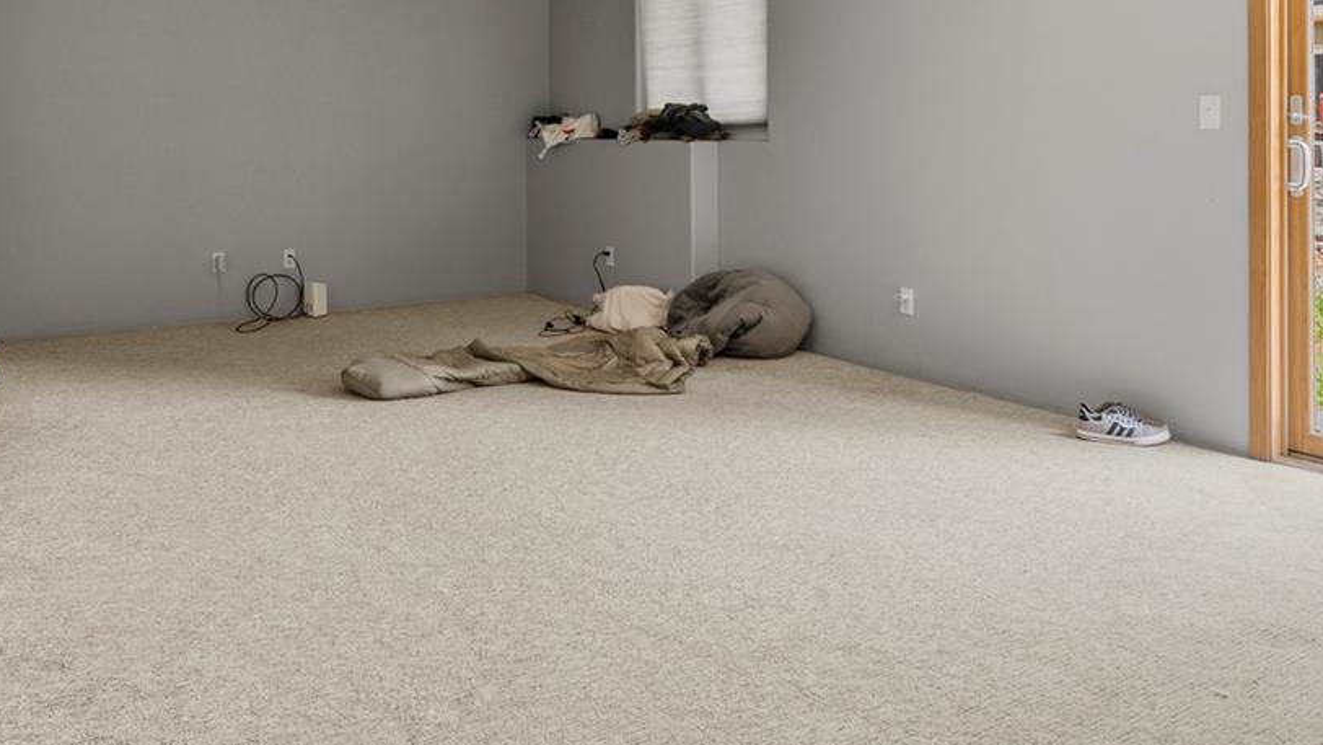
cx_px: 606
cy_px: 123
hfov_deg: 59.4
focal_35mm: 33
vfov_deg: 34.3
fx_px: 1158
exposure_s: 1/6
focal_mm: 16
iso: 100
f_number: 8
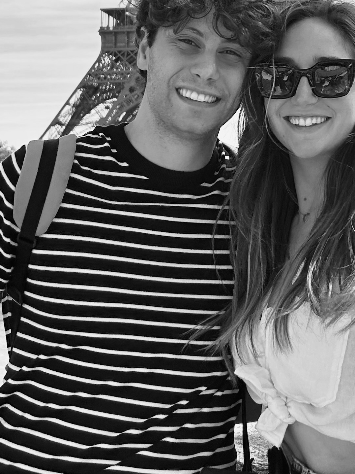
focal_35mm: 73
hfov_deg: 19.9
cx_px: 297
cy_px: 8
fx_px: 998
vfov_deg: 25.4
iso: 50
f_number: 1.5
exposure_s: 1/2762
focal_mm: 5.7
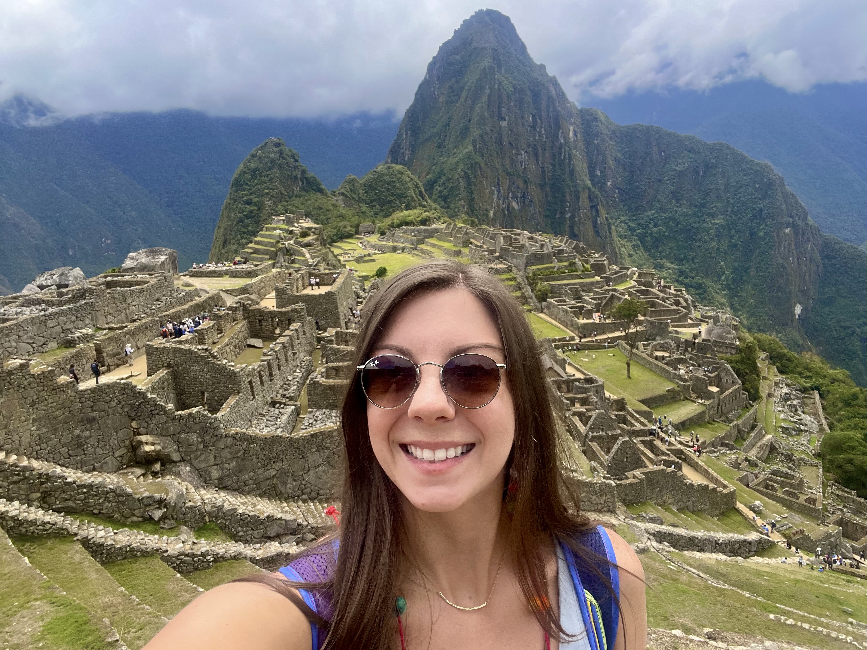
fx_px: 601
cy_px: 318
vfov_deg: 56.8
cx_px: 451
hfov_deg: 71.6
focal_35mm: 24
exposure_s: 1/440
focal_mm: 2.71
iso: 32
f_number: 2.2
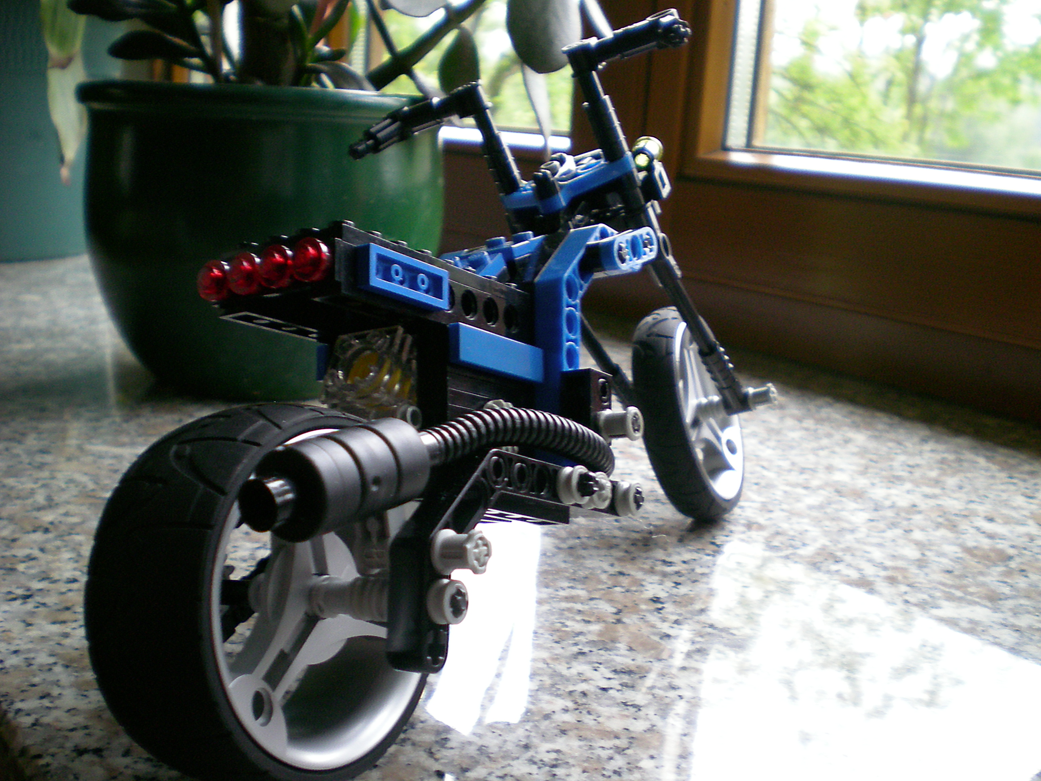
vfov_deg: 37.7
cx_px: 520
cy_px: 390
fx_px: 1143
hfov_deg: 49.0
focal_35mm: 38
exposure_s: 1/25
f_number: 3.1
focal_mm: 6.3
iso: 200
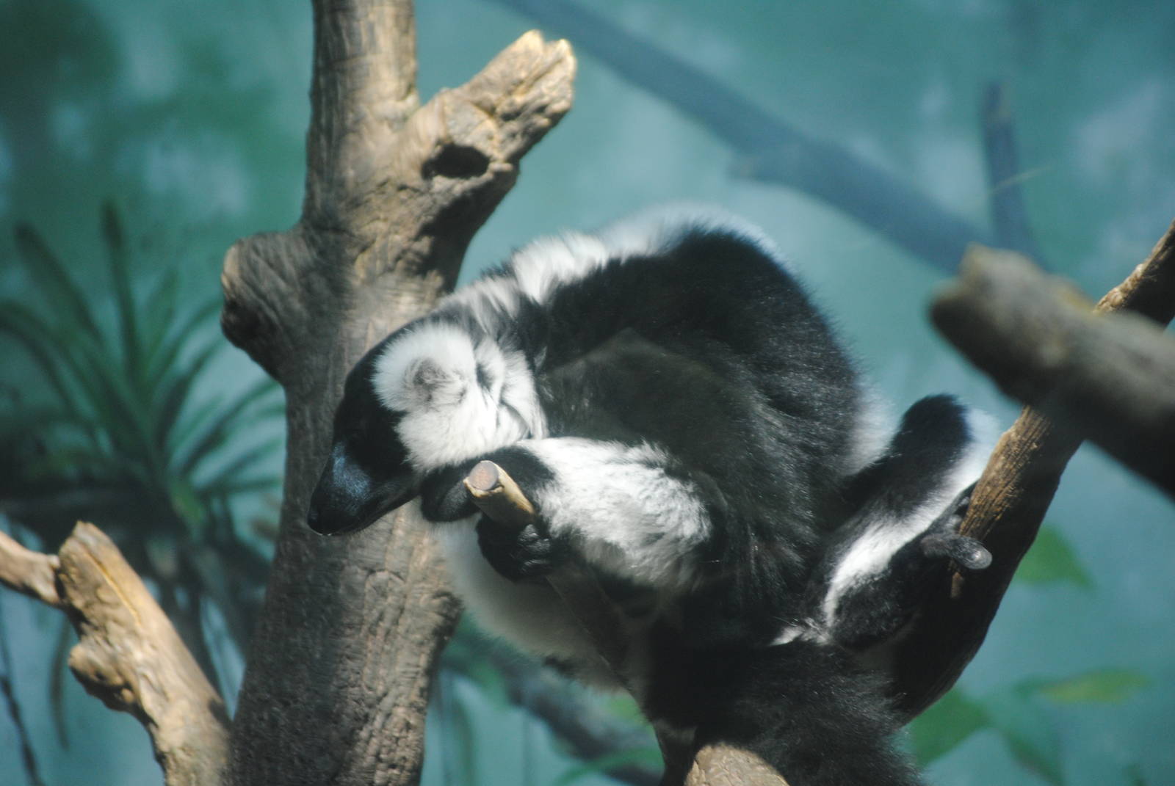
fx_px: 8088
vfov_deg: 5.6
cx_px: 588
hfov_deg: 8.3
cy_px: 393
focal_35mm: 248
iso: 400
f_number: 5.3
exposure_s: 1/200
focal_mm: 165
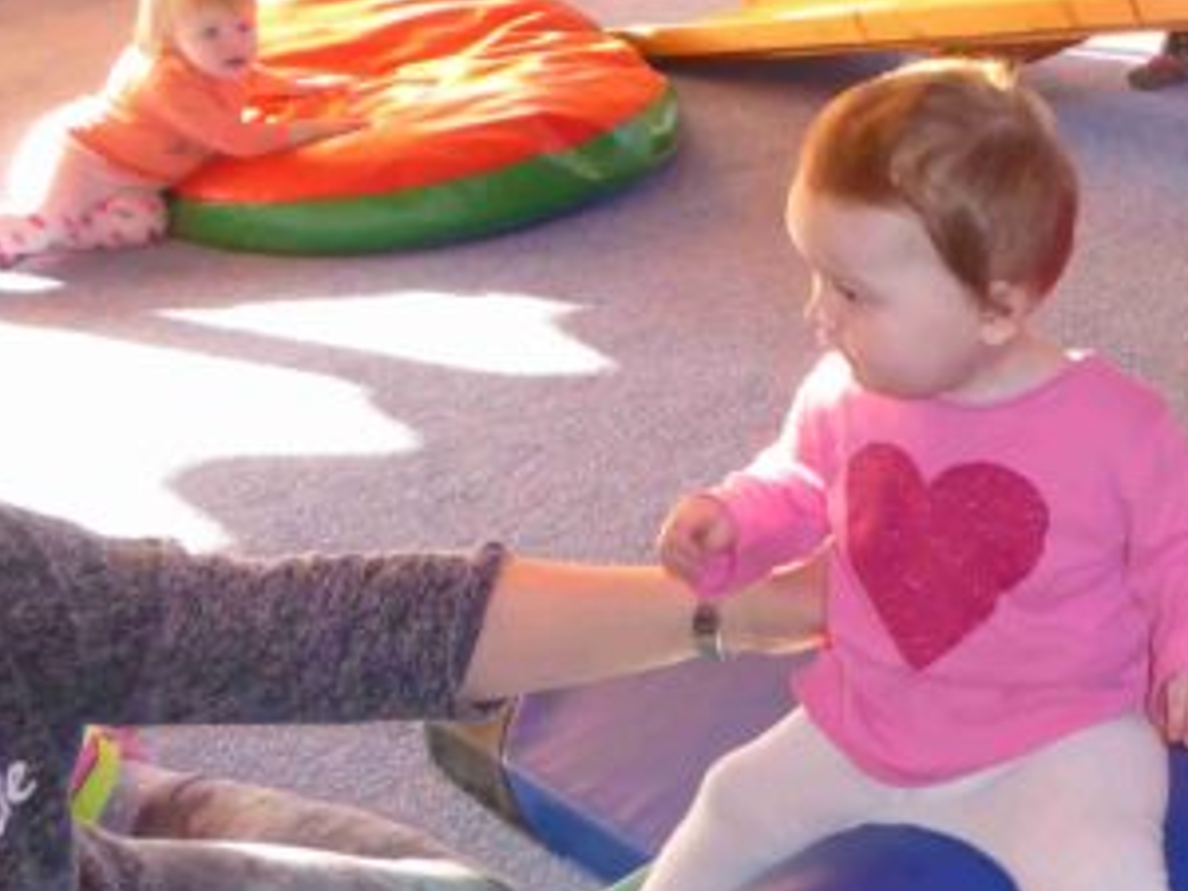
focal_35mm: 64
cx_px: 1311
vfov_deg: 22.9
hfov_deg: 27.6
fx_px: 2196
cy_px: 471
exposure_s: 1/60
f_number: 3.3
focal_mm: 4.3
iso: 320
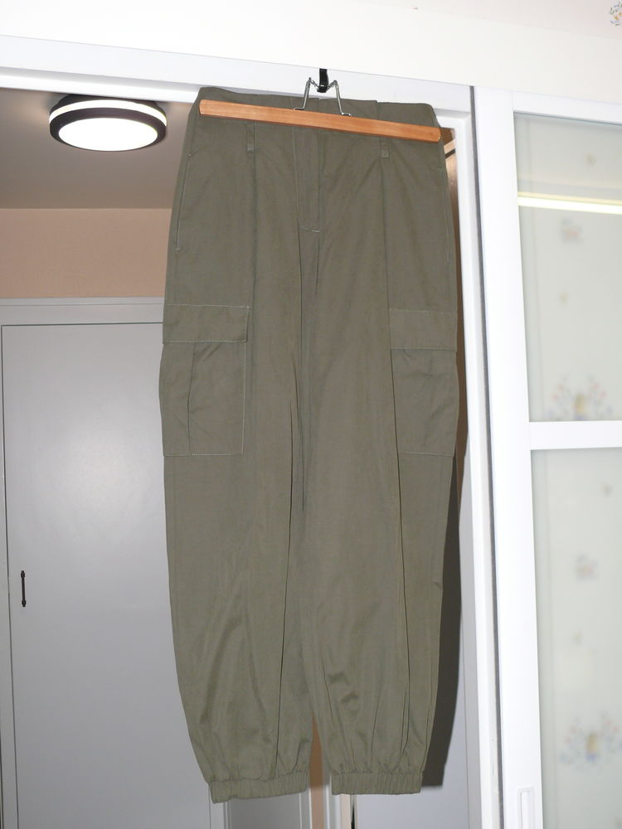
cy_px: 414
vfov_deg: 43.9
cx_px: 311
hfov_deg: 33.6
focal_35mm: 43
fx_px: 1030
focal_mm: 8.6
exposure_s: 1/30
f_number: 2.8
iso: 100
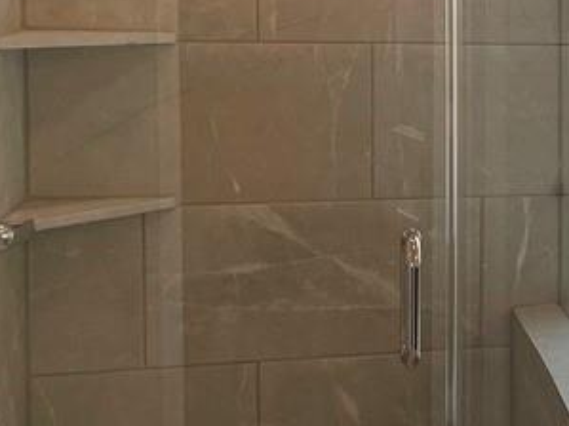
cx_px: 814
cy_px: 122
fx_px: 1462
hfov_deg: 19.6
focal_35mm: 89
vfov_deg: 16.5
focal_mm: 4.2
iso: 32
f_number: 1.6
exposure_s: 1/232
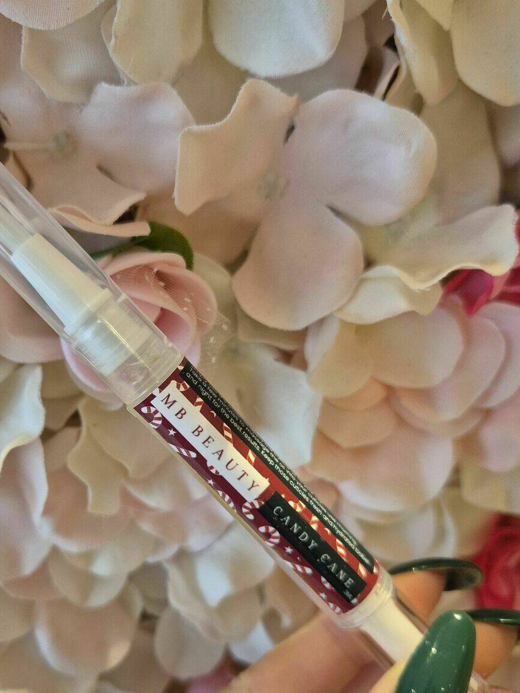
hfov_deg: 43.5
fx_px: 641
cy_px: 405
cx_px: 172
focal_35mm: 32
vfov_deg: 56.5
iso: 640
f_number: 1.8
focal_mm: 5.4
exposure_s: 1/100
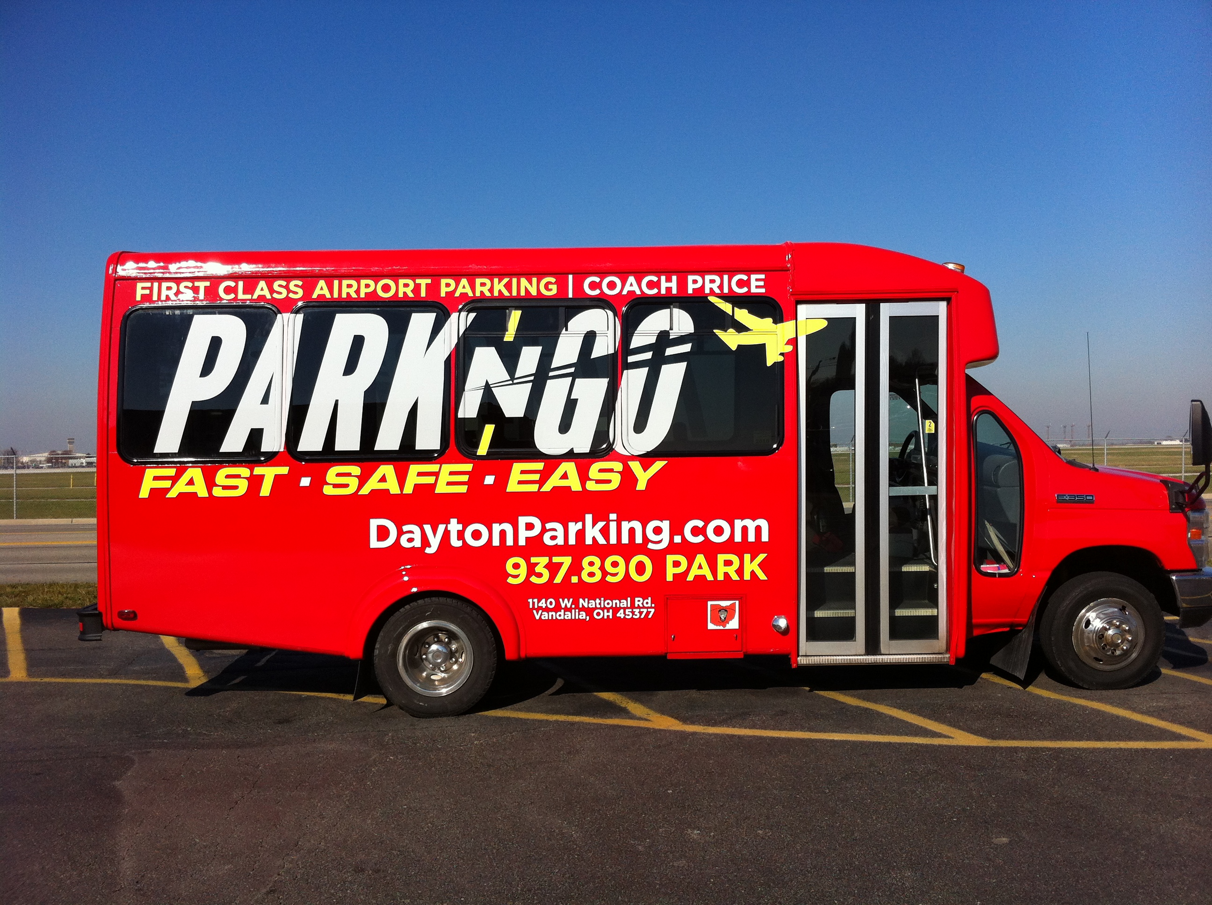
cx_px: 606
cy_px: 452
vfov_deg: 40.6
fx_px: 1224
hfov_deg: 52.7
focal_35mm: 35
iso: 80
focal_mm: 3.85
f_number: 2.8
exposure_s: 1/1676
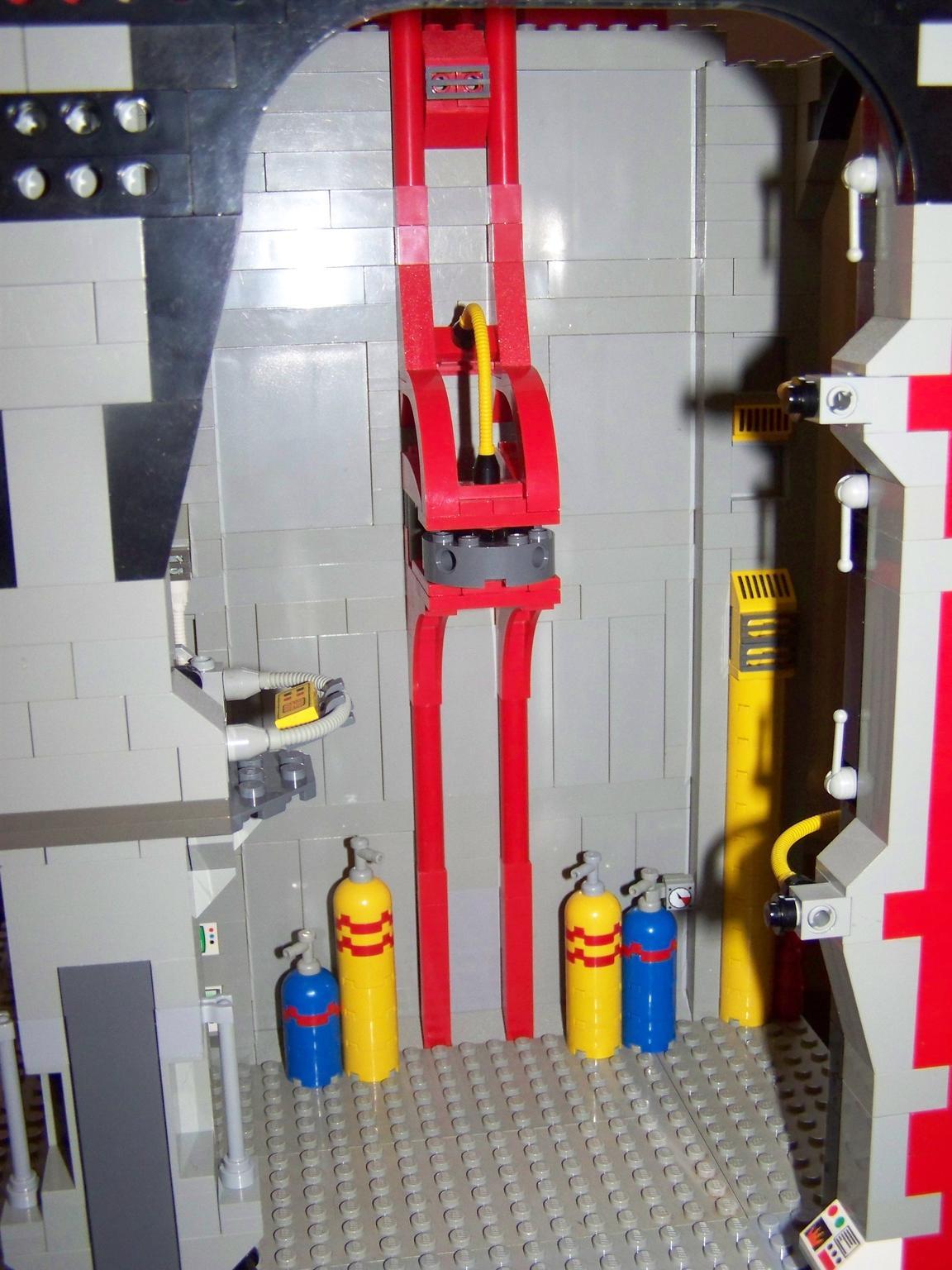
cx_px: 476
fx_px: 1577
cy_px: 635
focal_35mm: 43
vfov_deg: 43.9
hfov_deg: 33.6
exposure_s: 1/30
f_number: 2.8
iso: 200
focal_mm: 7.2
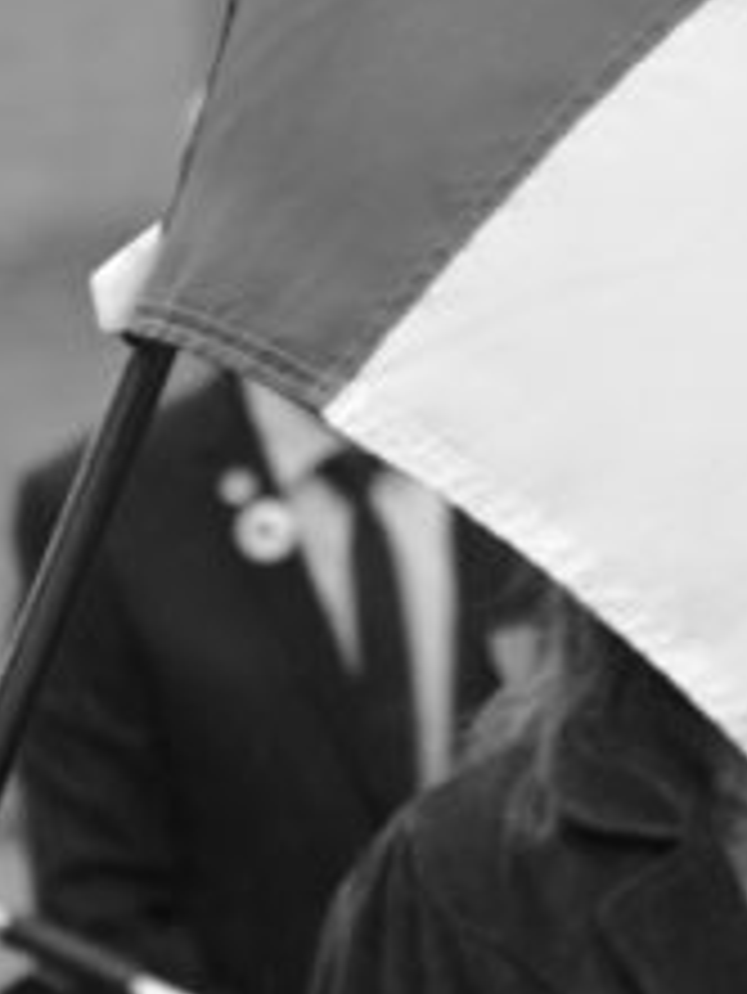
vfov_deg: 4.1
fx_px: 13755
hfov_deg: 3.1
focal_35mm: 479
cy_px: 283
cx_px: 450
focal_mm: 105
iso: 400
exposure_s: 1/160
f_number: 5.6
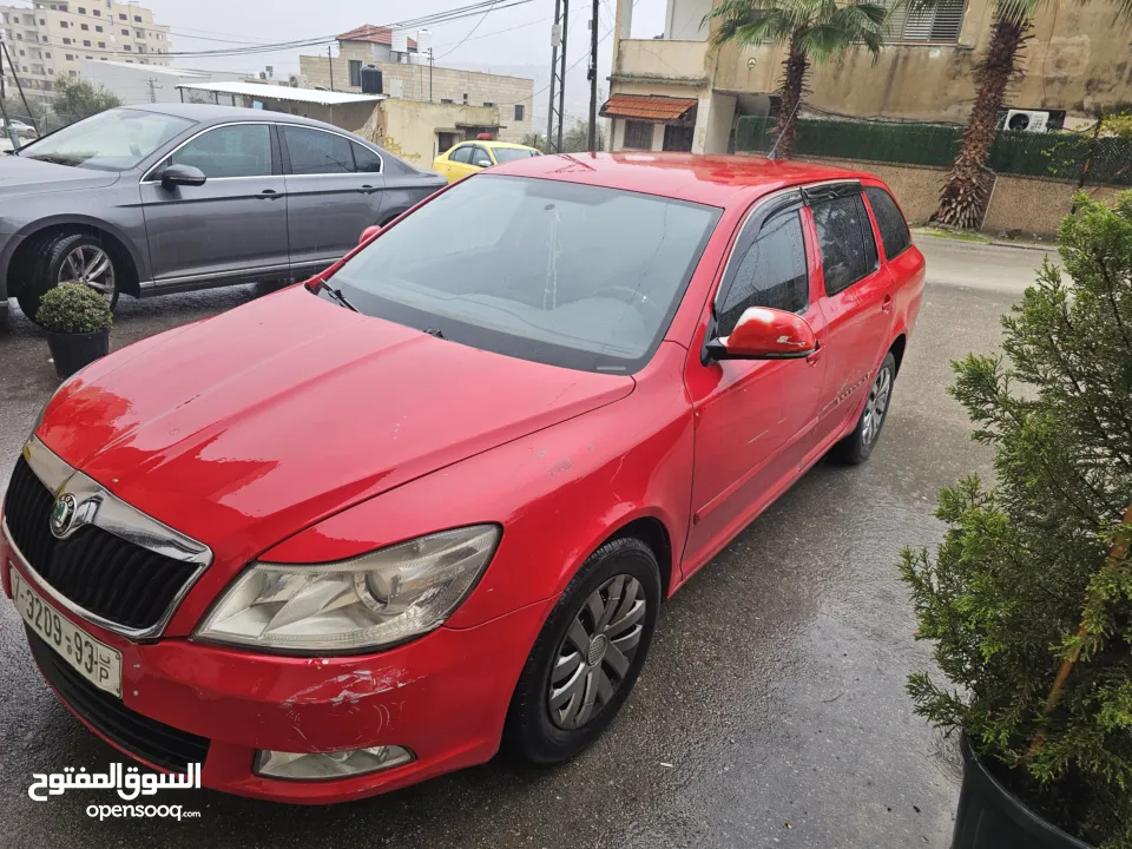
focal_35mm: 23
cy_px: 424
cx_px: 566
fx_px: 752
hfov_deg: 73.9
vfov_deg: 58.9
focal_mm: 6.3
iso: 40
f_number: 1.7
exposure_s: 1/100
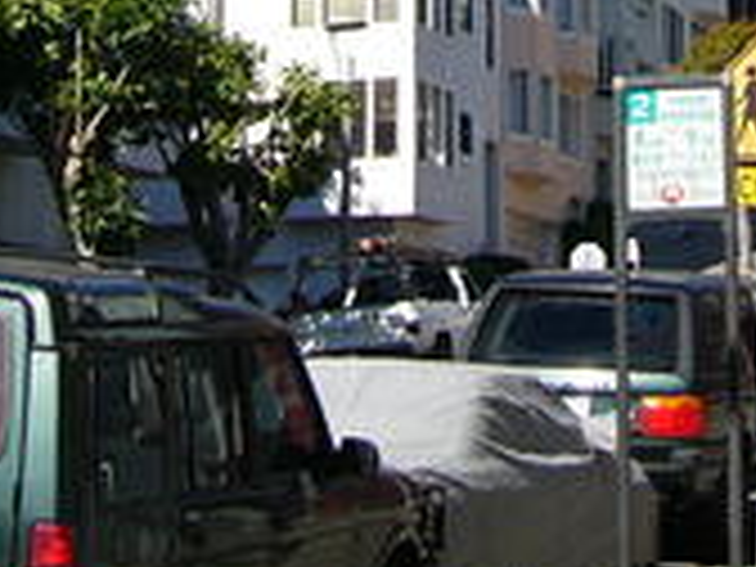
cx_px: 540
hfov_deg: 14.8
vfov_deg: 10.5
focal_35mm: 133
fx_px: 2905
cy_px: -446
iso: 50
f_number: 8
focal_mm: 5.8
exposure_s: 1/125
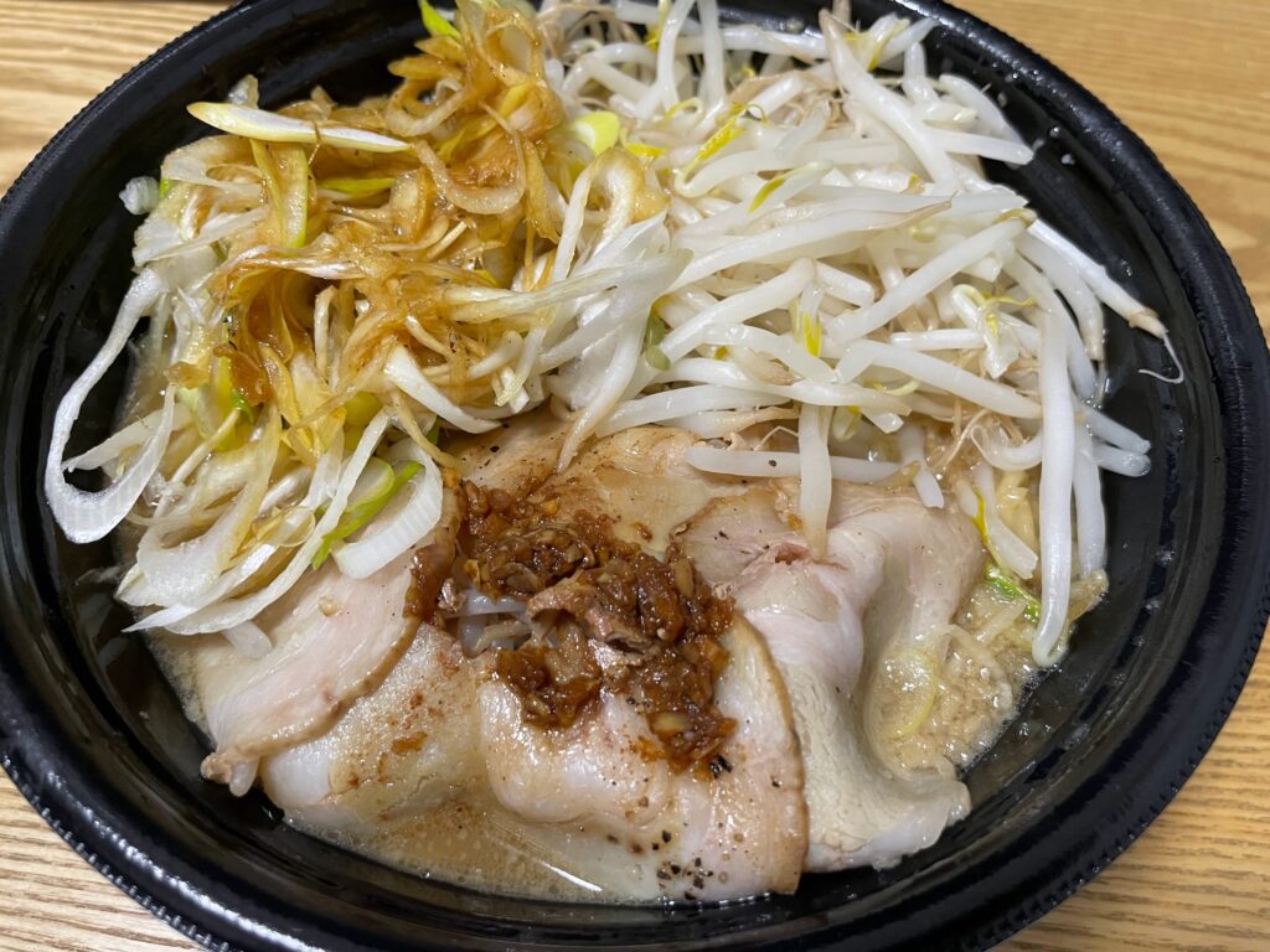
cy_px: 476
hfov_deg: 67.3
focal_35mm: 26
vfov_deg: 53.1
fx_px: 954
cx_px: 635
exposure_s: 1/50
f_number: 1.6
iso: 200
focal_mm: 4.2
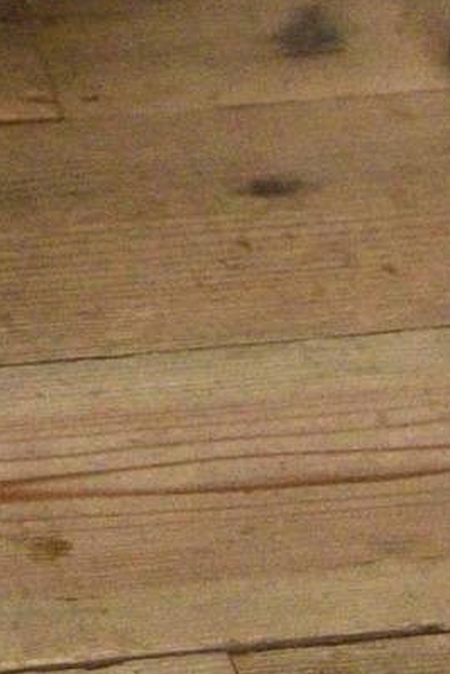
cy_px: -765
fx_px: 3855
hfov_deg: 6.7
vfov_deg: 9.2
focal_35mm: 206
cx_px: 24
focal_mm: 38
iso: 12800
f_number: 4
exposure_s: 1/20
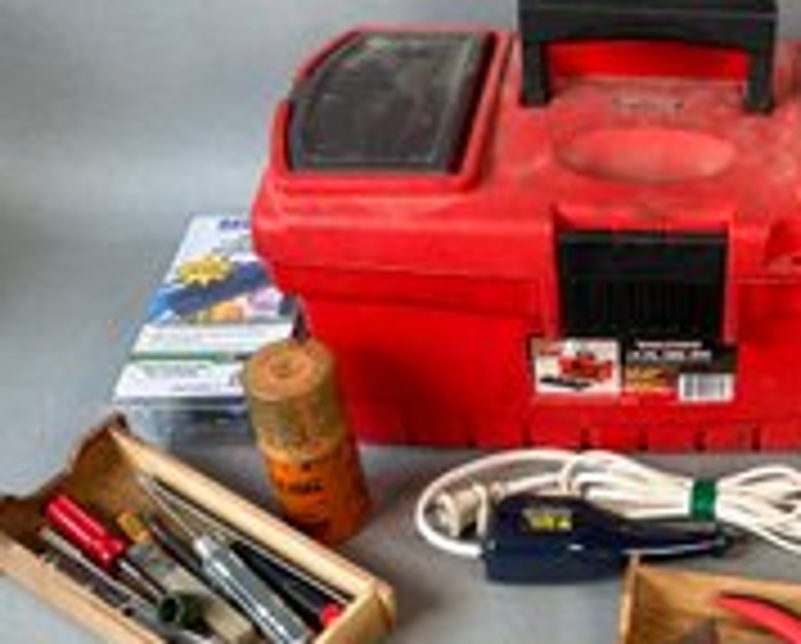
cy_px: 286
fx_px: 1069
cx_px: 736
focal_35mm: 45
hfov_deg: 38.0
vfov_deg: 33.5
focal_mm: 6.86
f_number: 1.78
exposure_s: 1/120
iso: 80
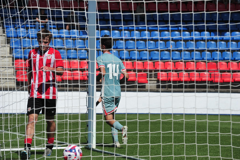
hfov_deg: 10.3
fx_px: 1333
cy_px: 80
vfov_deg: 6.9
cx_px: 120
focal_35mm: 200
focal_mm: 200
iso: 250
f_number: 9
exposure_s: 1/1000
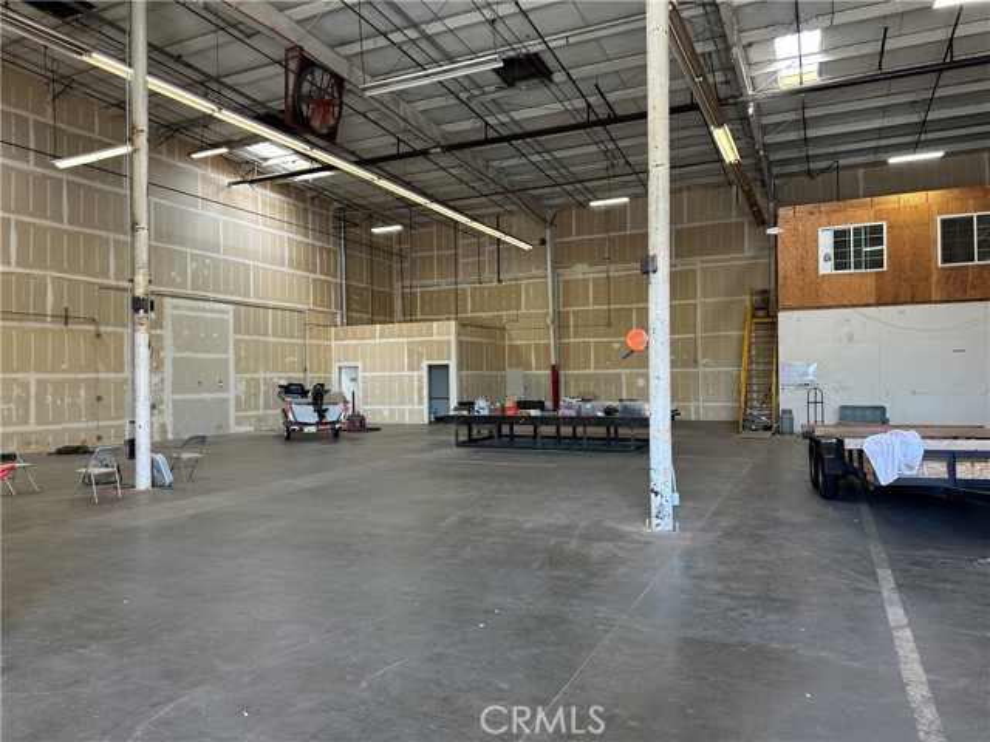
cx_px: 495
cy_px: 371
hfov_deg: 71.6
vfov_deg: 56.8
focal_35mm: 24
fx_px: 686
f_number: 1.78
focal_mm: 6.86
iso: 125
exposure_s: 1/121
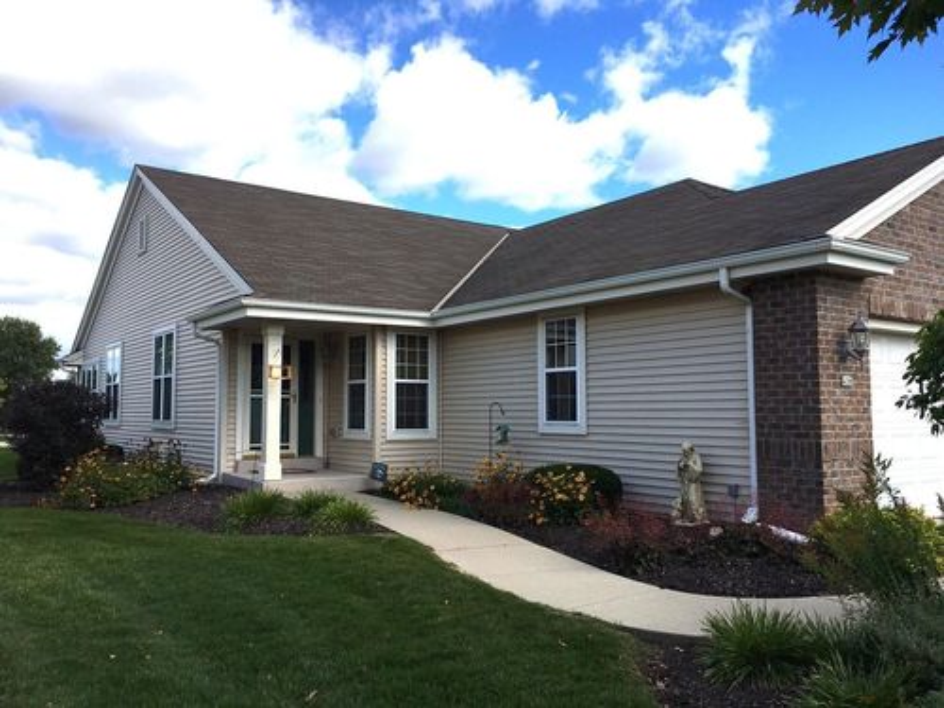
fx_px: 791
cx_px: 472
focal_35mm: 29
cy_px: 354
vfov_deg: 48.2
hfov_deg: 61.7
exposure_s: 1/1508
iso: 25
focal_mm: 4.15
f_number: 2.2
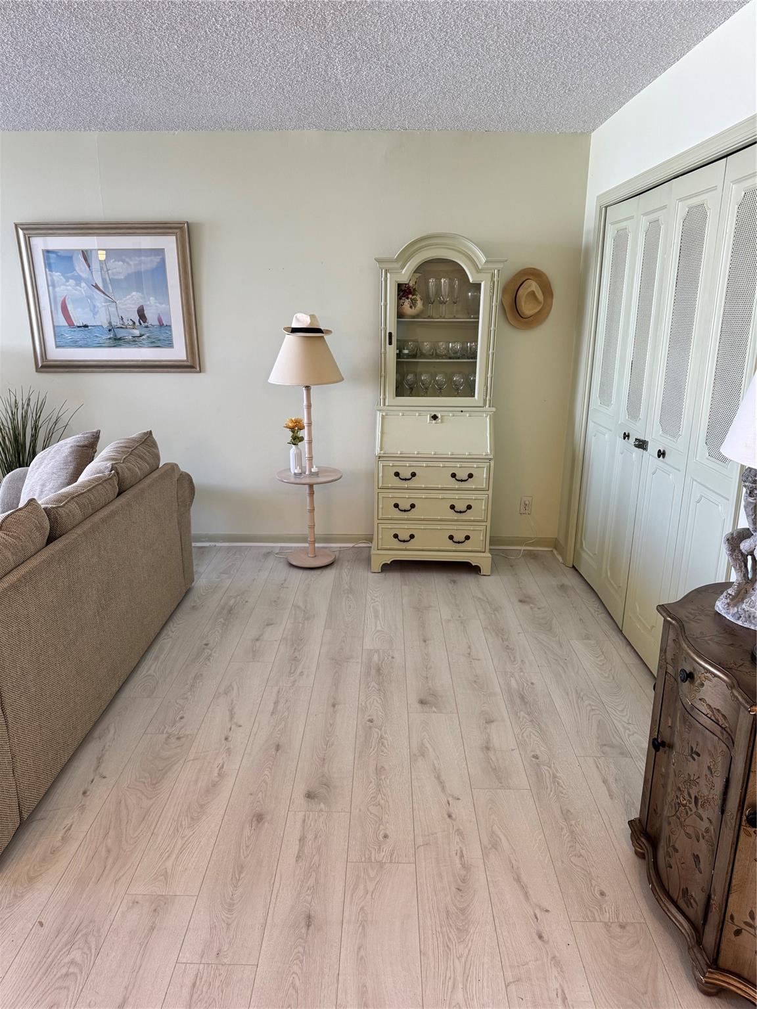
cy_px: 504
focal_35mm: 24
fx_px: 700
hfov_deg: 56.8
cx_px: 378
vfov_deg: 71.6
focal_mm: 6.76
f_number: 1.78
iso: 160
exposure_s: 1/120
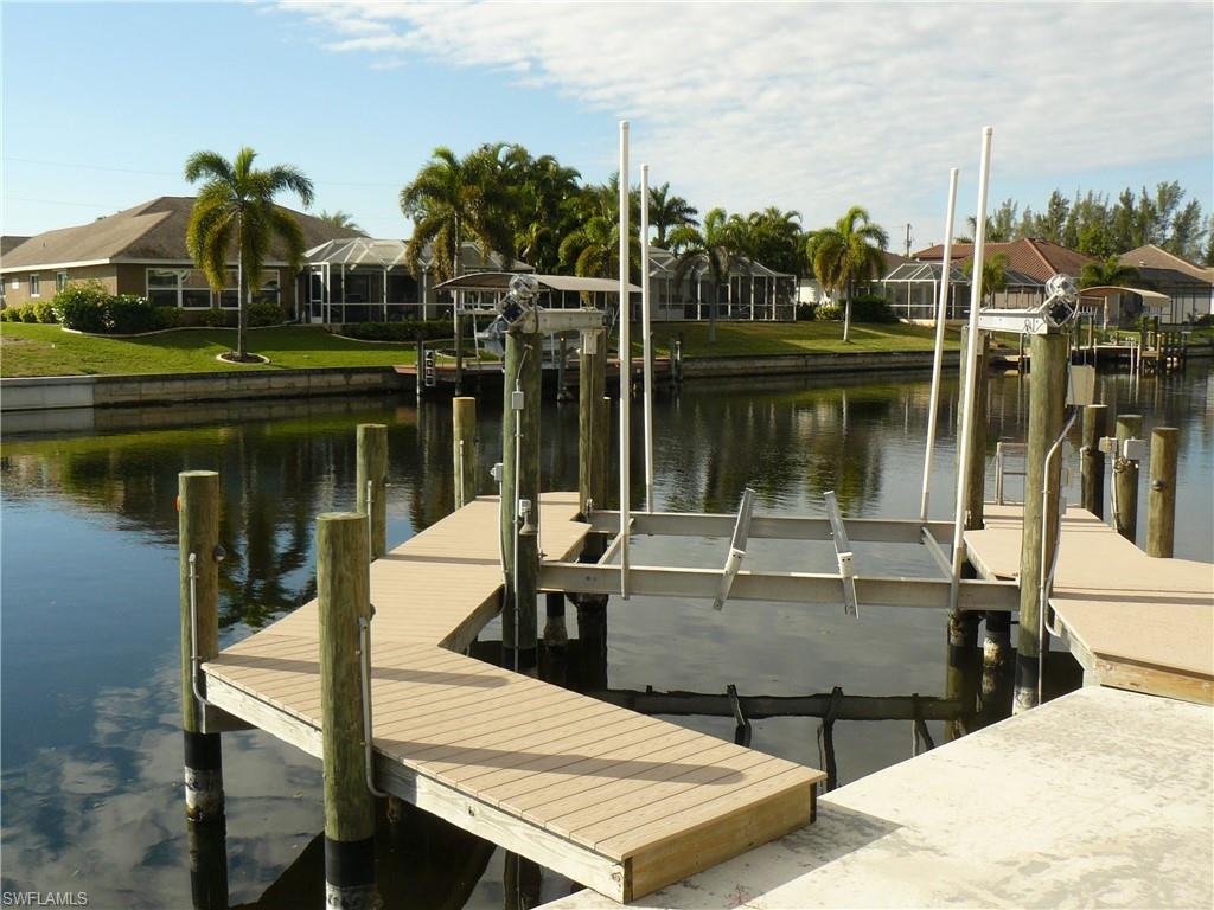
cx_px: 607
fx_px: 1263
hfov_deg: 51.4
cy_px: 455
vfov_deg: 39.7
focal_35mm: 36
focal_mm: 6
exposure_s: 1/400
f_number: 5.6
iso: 100
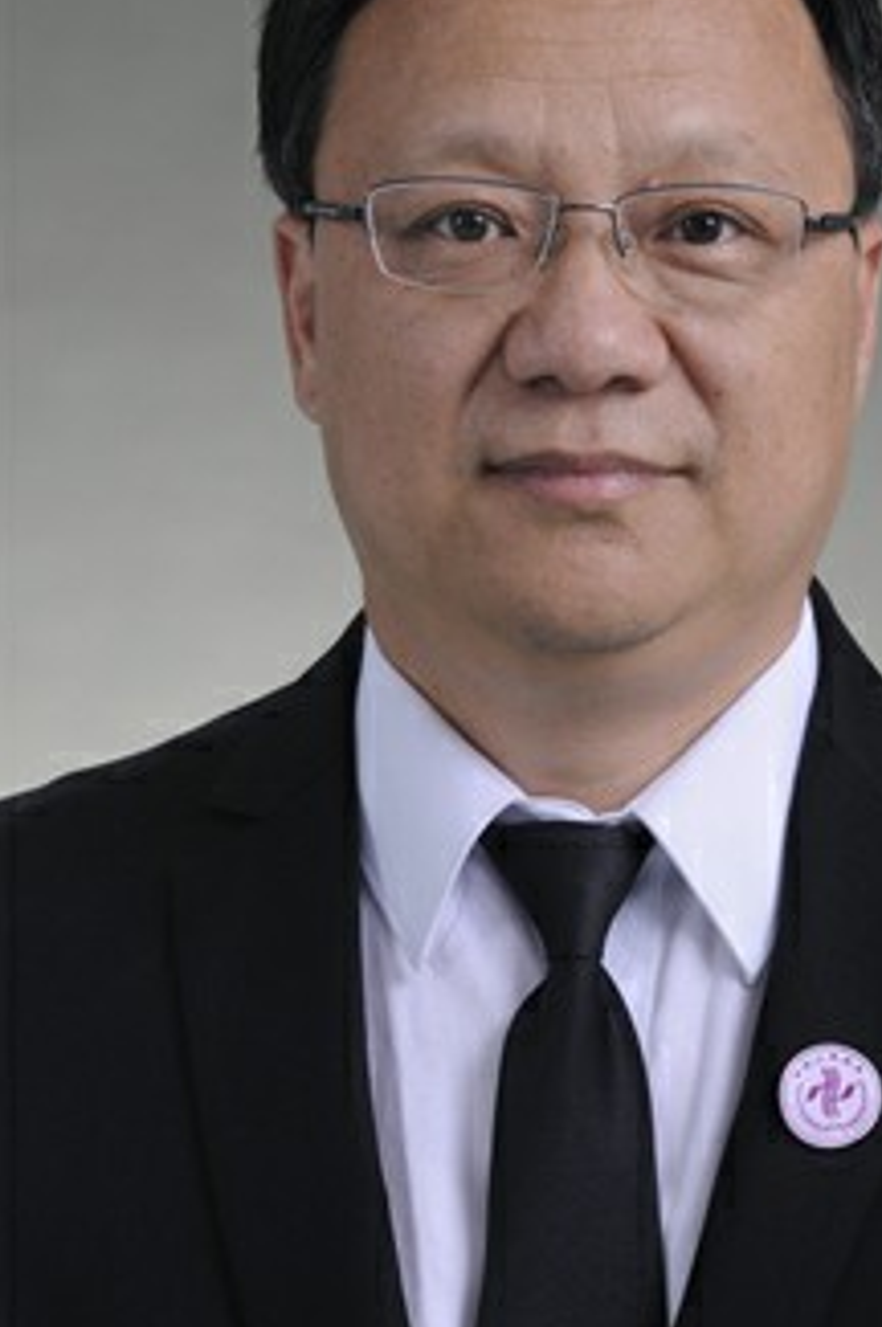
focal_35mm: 177
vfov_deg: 11.6
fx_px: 6507
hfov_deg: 7.8
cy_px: 561
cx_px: 596
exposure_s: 1/125
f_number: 5.6
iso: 160
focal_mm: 85
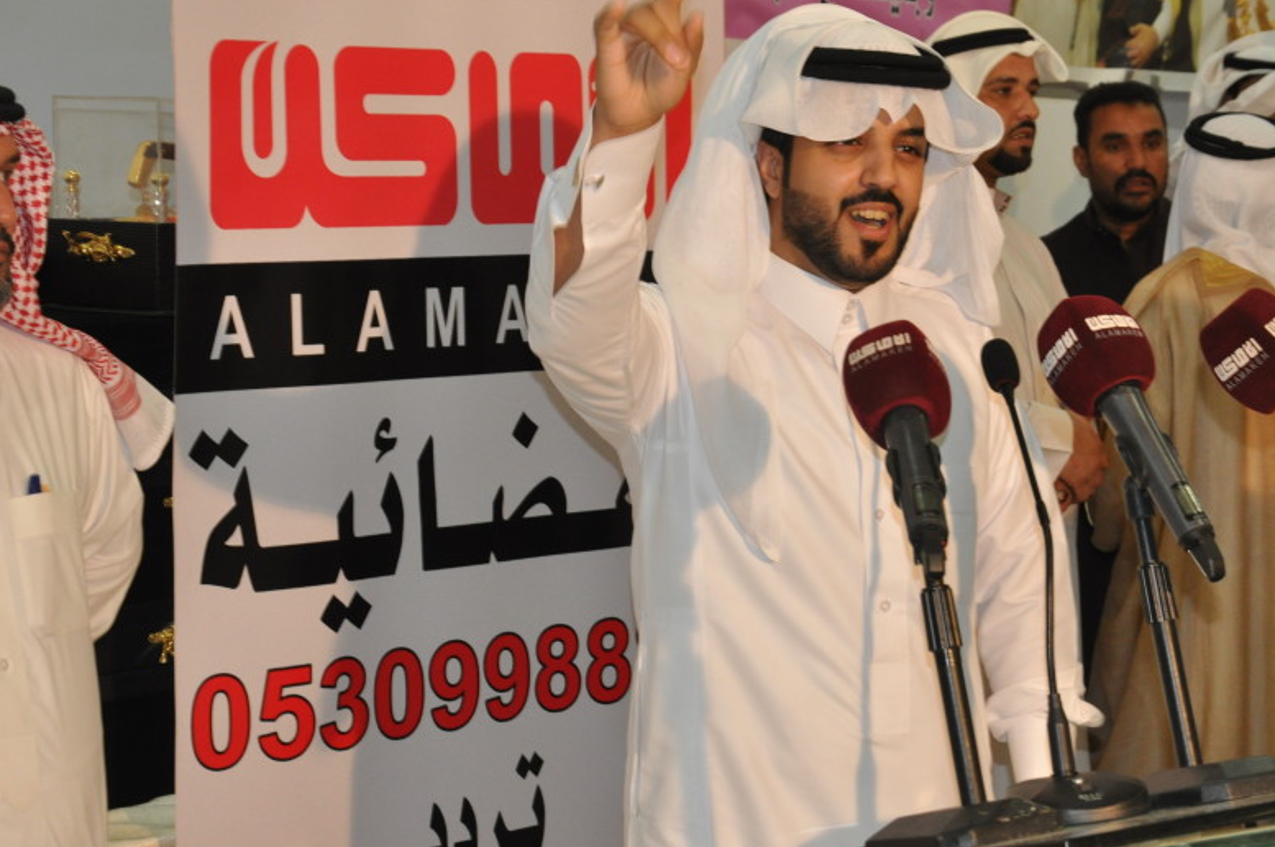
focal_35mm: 83
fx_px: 2936
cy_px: 379
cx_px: 820
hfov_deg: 24.4
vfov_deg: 16.4
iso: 1000
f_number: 6.3
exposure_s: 1/80
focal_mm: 42
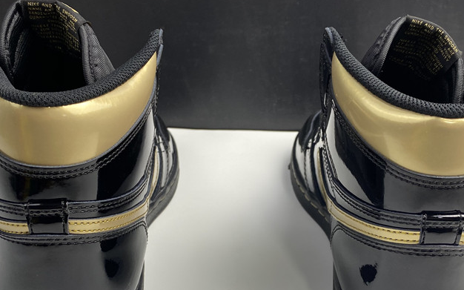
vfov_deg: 28.8
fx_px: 556
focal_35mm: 44
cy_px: 210
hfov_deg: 45.3
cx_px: 246
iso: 50
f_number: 1.8
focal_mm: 4.25
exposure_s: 1/100
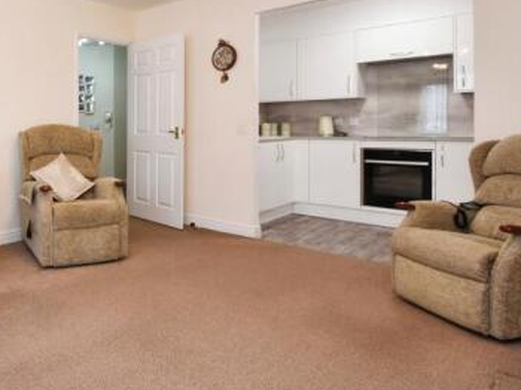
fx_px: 406
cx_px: 69
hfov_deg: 57.7
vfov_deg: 50.3
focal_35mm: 27
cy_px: 129
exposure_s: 1/30
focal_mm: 10
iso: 1000
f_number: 8
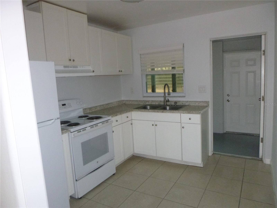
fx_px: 200
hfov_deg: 69.4
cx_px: 138
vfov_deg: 54.9
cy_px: 104
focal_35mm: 25
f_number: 3.9
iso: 400
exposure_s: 1/60
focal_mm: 4.5
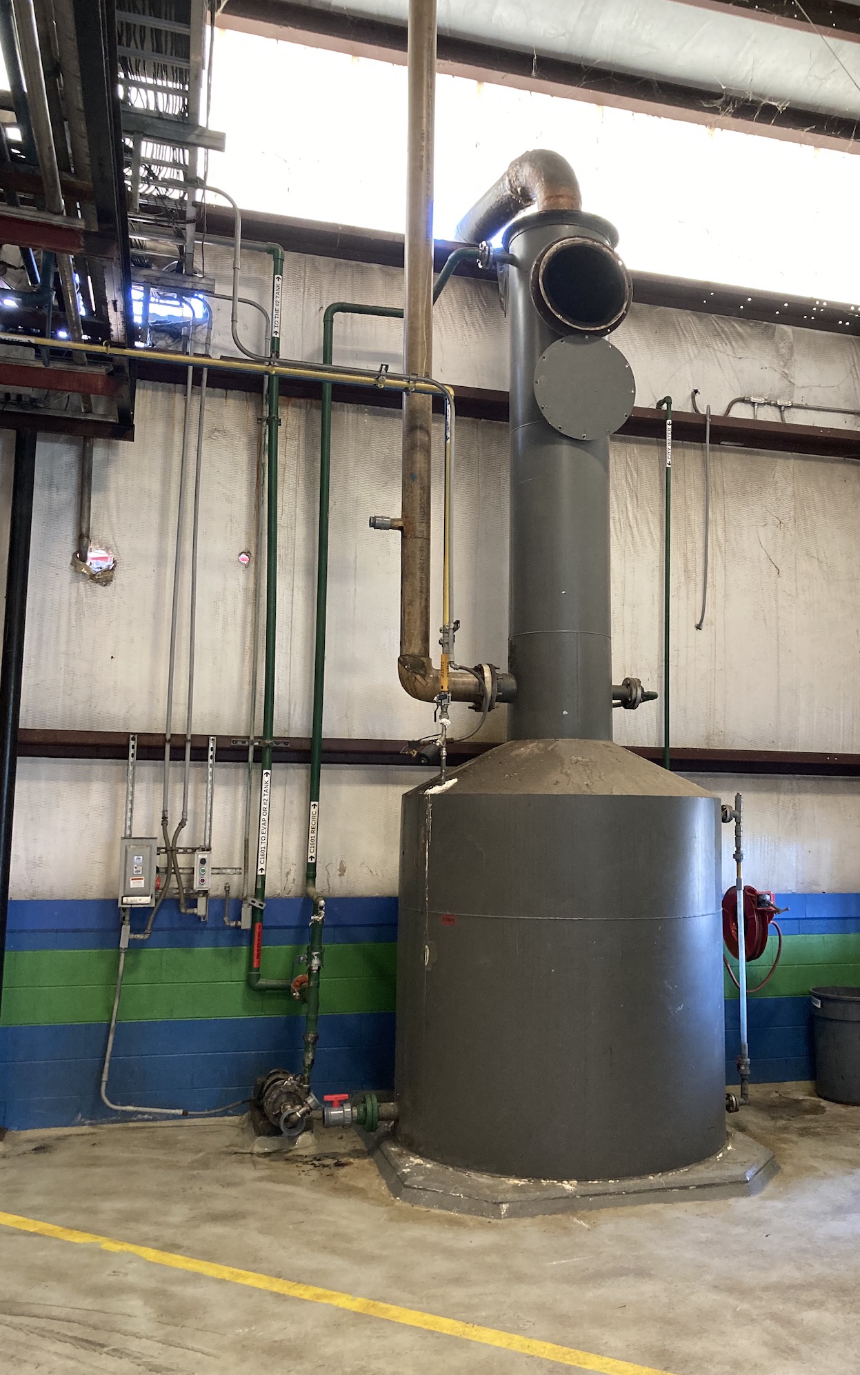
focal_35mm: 30
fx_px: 1125
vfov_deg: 62.9
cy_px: 688
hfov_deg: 41.7
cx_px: 500
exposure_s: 1/60
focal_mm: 3.99
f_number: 1.8
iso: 200
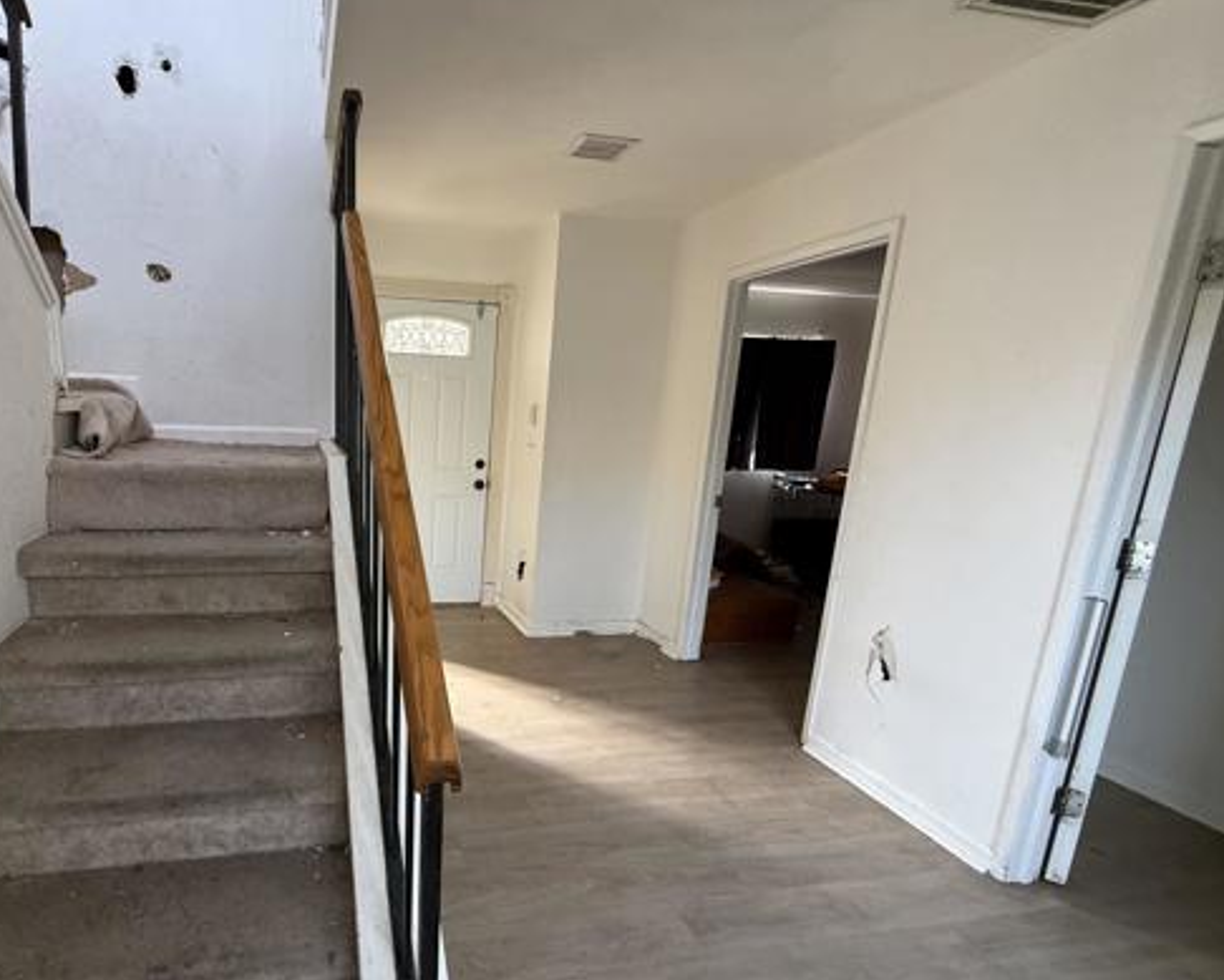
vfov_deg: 73.6
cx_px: 426
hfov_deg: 83.9
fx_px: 652
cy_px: 542
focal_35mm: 18
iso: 250
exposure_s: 1/99
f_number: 2.2
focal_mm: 2.22
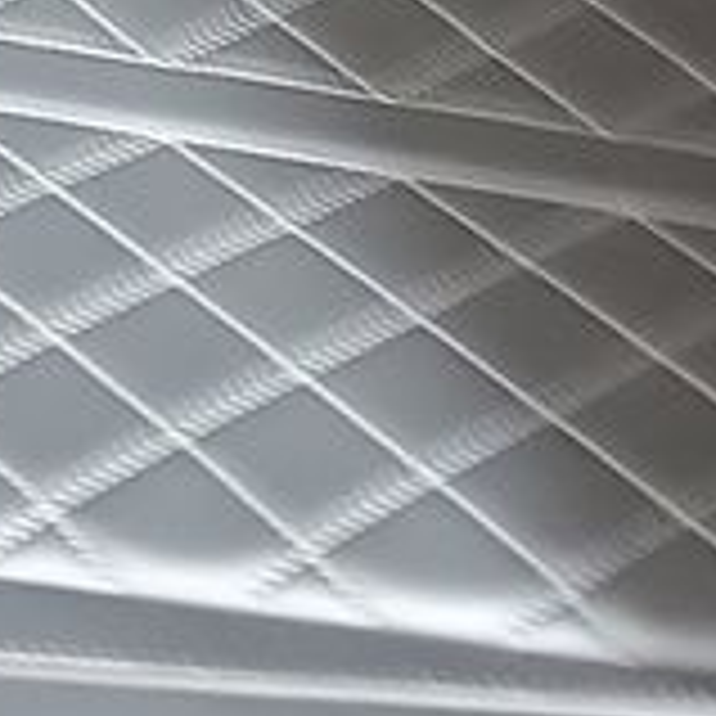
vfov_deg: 7.7
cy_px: -955
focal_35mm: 213
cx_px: -140
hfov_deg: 8.1
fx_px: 4984
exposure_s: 1/14
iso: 829
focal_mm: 6.7
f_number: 1.8
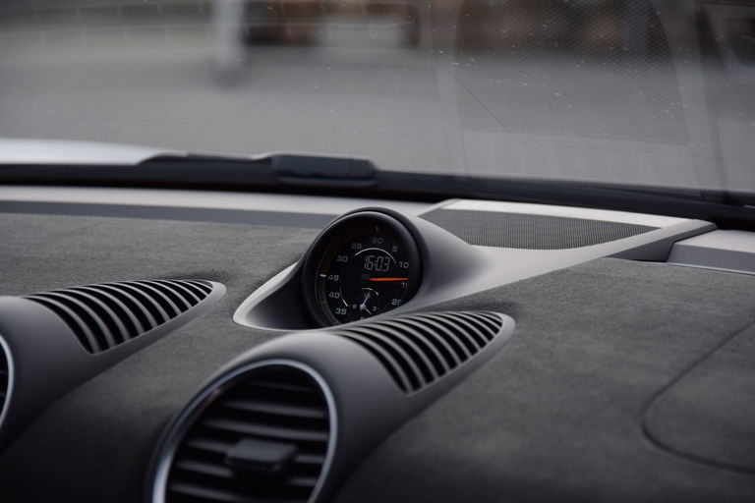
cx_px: 378
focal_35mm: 158
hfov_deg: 13.0
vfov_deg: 8.7
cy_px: 252
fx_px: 3303
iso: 100
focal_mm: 105
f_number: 5.6
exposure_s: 1/200
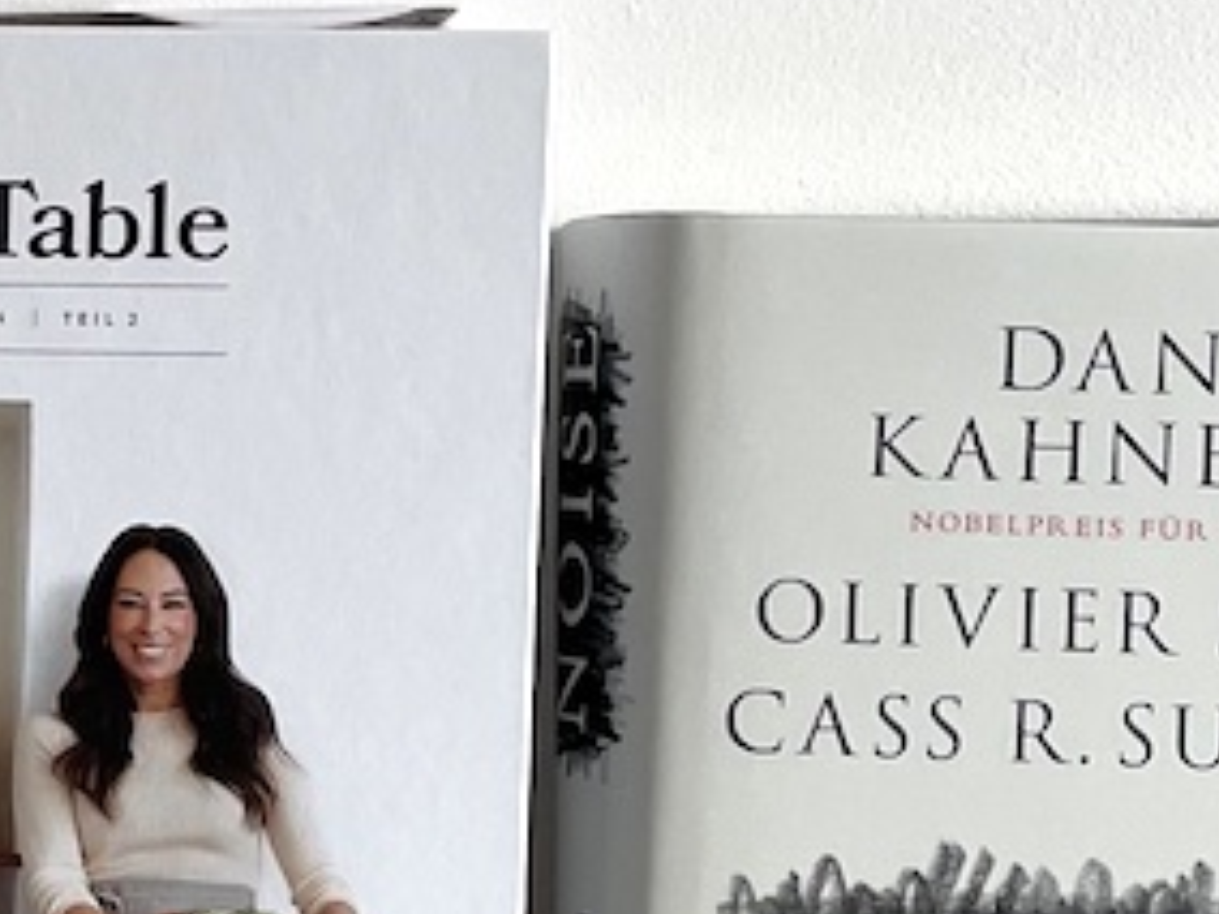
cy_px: 575
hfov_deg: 16.2
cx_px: -670
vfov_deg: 13.4
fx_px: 3874
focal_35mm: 110
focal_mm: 4.2
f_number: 1.6
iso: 100
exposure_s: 1/121
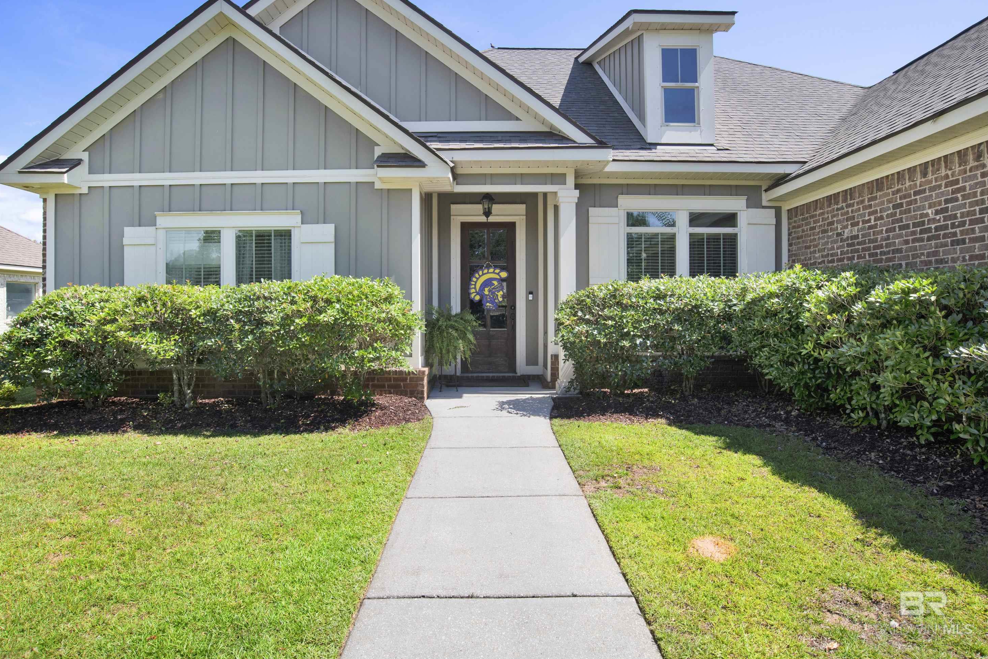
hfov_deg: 86.9
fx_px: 521
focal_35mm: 19
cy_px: 315
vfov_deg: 64.5
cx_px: 487
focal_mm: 18
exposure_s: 1/200
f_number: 11
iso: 200
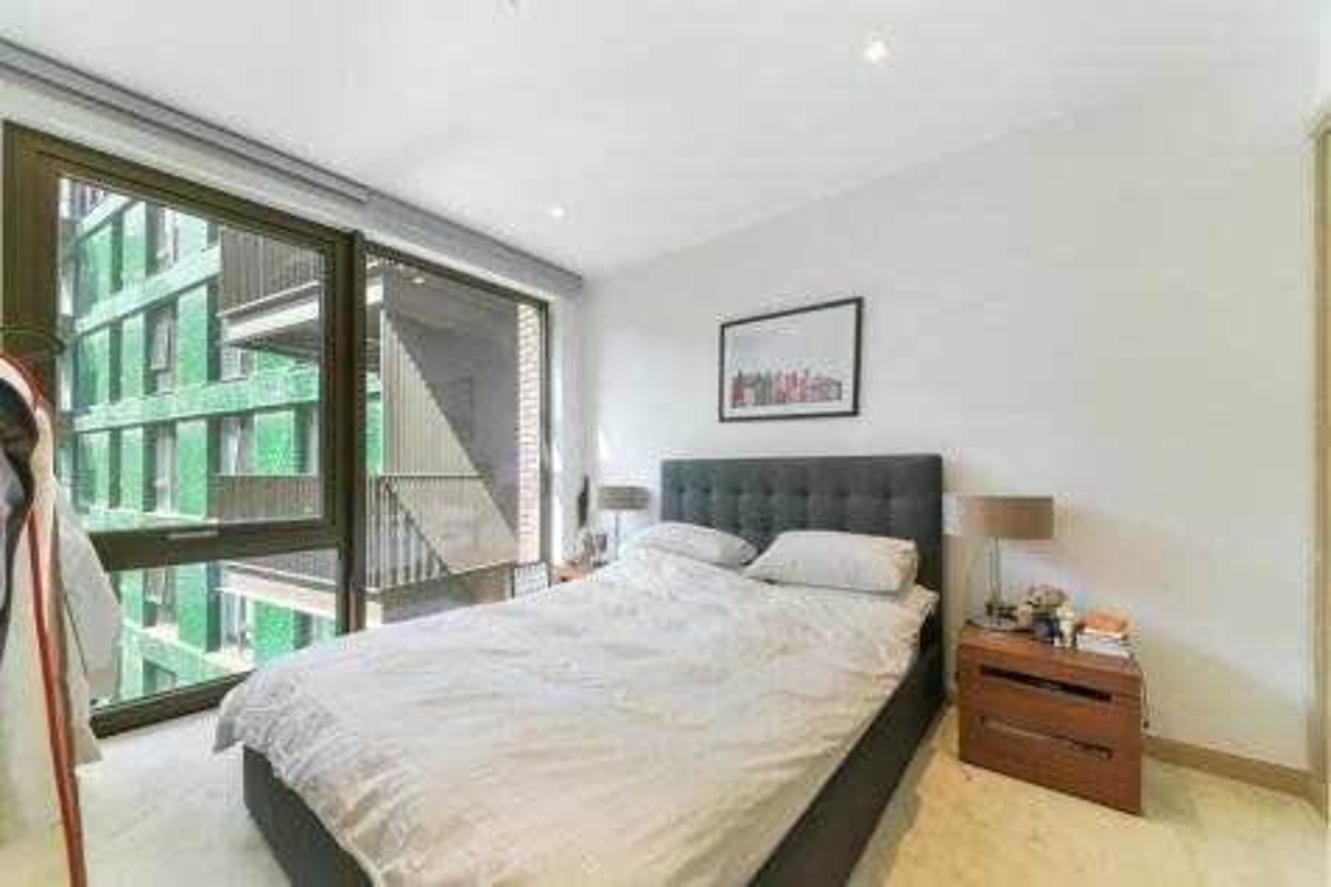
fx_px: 443
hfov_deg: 112.6
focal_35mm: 12
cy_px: 444
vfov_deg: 90.0
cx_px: 666
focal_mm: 12
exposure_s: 1/5
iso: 200
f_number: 16
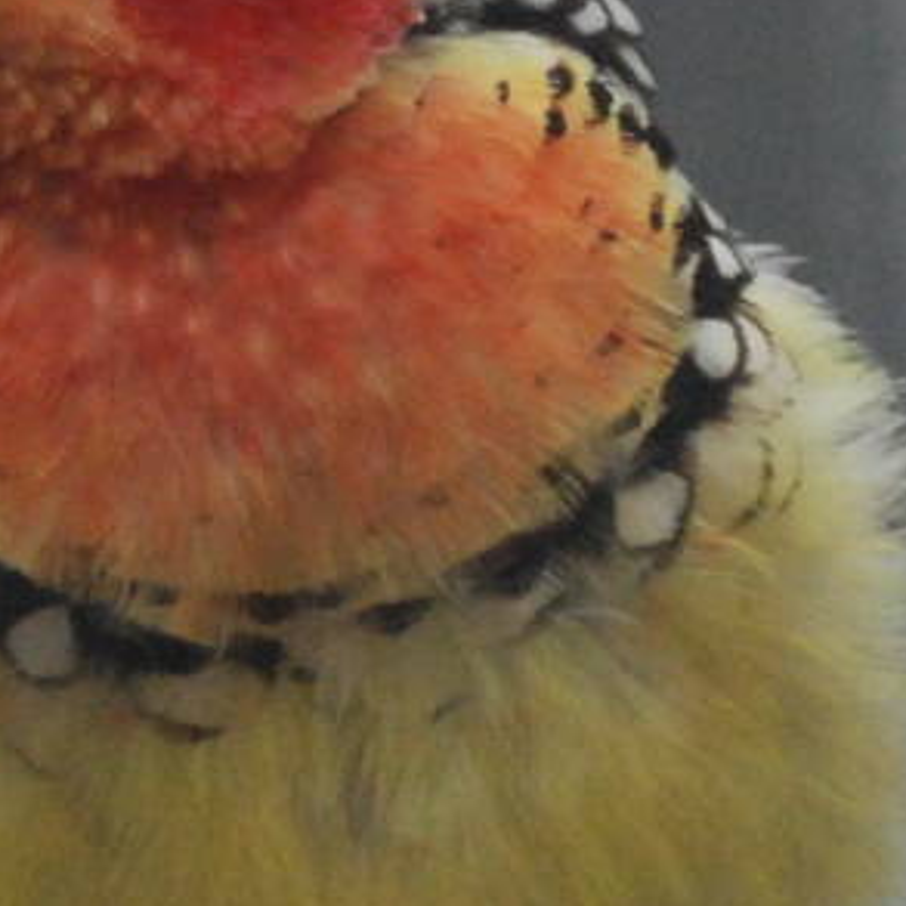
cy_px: 574
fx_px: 27874
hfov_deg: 1.9
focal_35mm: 941
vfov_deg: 1.9
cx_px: 139
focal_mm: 135
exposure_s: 1/160
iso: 1600
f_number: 4.2
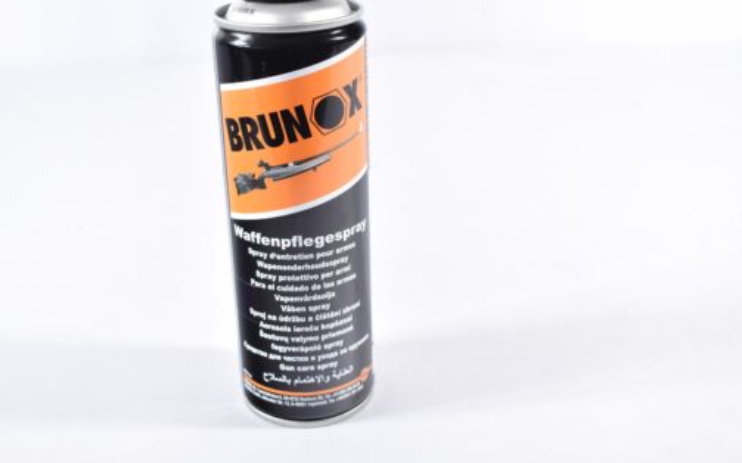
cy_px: 178
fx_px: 922
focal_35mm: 46
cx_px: 345
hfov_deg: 43.8
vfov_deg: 28.1
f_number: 5
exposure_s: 1/40
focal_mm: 25
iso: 640
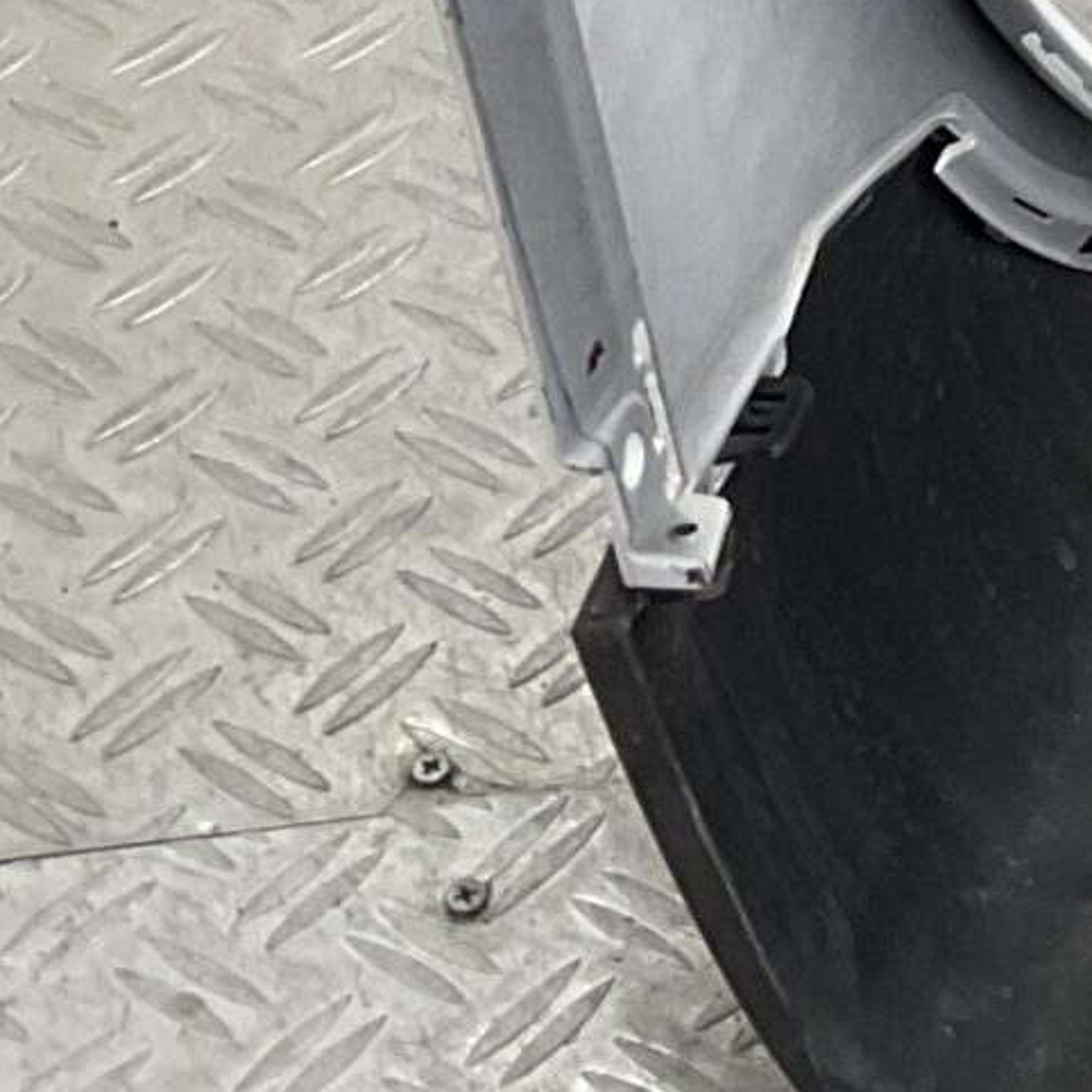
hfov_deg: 11.6
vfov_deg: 12.1
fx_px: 4854
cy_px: -700
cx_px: 2134
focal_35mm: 136
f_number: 1.8
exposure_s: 1/100
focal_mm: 3
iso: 20
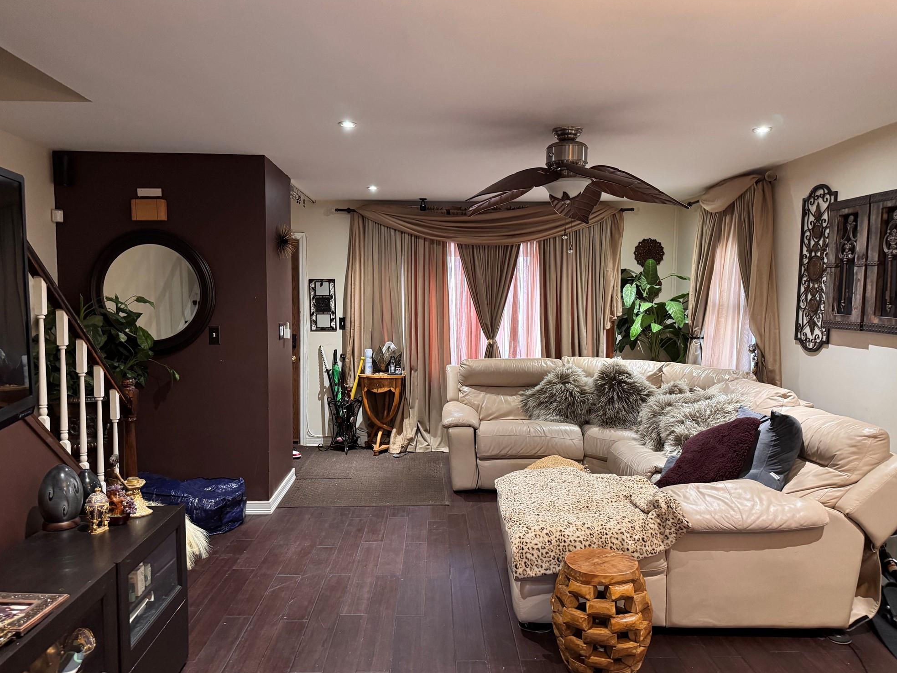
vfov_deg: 54.9
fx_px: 648
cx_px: 445
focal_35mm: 25
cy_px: 345
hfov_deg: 69.4
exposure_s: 1/40
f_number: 1.78
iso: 640
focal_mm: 6.76
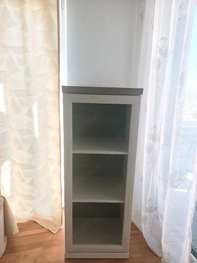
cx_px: 98
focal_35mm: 23
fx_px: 175
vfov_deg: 73.9
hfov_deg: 58.9
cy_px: 132
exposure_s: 1/101
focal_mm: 6.45
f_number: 1.62
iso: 64
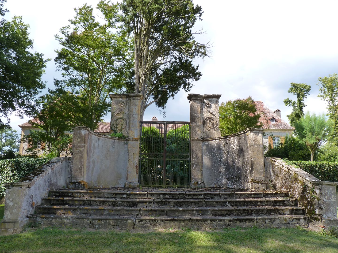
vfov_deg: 51.4
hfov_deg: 65.3
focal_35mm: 27
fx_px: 264
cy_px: 126
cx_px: 169
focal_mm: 4.8
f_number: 4
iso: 125
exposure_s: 1/250
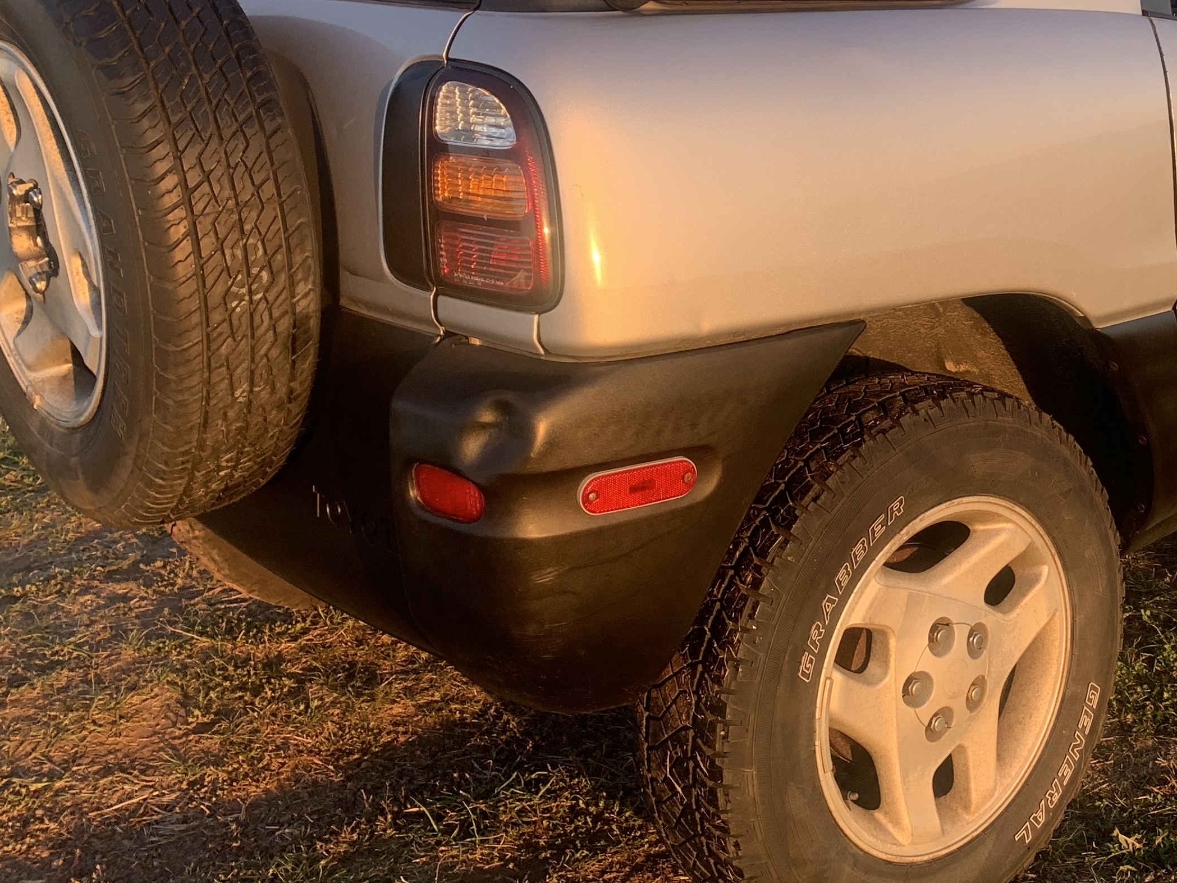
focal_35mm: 50
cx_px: 968
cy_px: 193
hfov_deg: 36.7
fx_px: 1700
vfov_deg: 28.6
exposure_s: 1/378
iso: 25
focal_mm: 4.25
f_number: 1.8
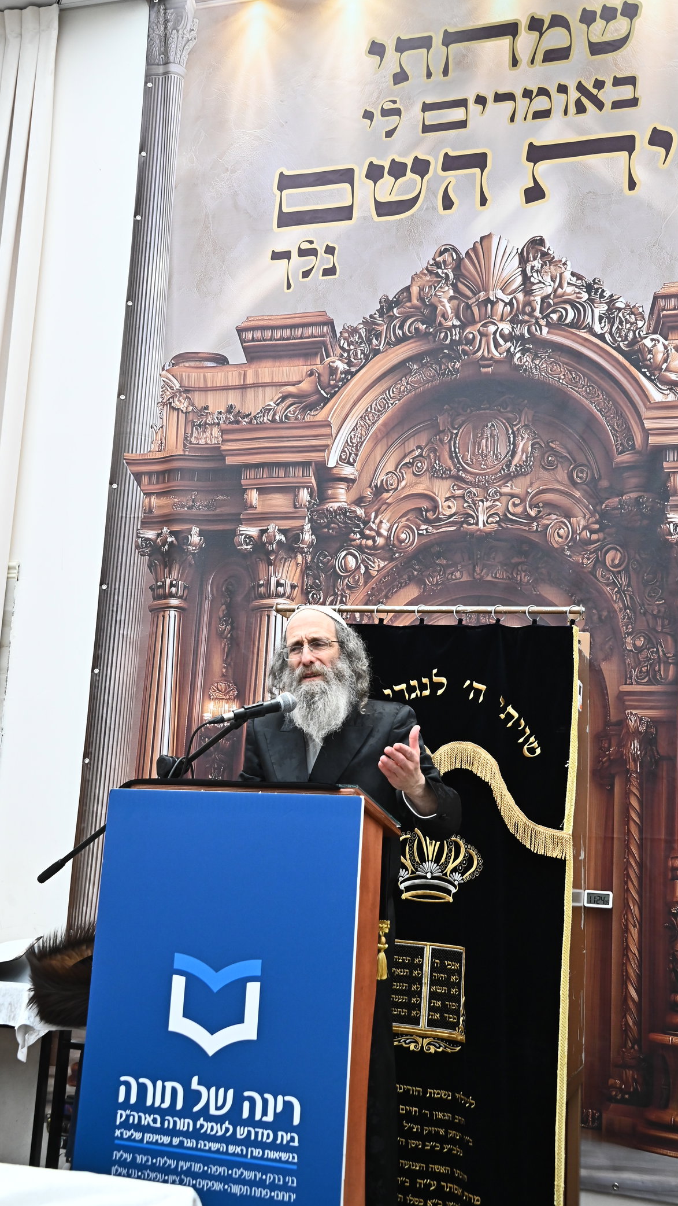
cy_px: 606
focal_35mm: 38
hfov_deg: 31.2
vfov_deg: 52.8
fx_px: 1214
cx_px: 377
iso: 2000
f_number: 8
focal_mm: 36
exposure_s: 1/200
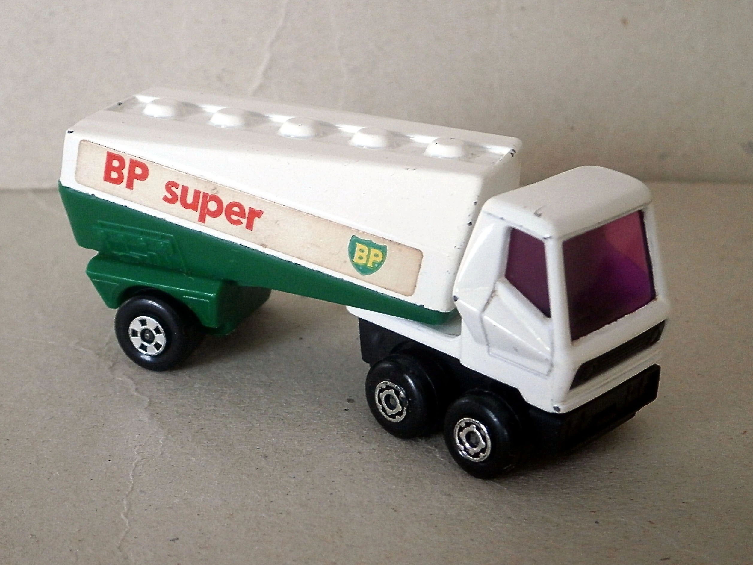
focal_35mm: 47
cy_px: 282
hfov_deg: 40.4
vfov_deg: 30.9
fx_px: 1023
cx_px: 376
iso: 200
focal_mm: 8.3
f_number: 3.4
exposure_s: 1/40
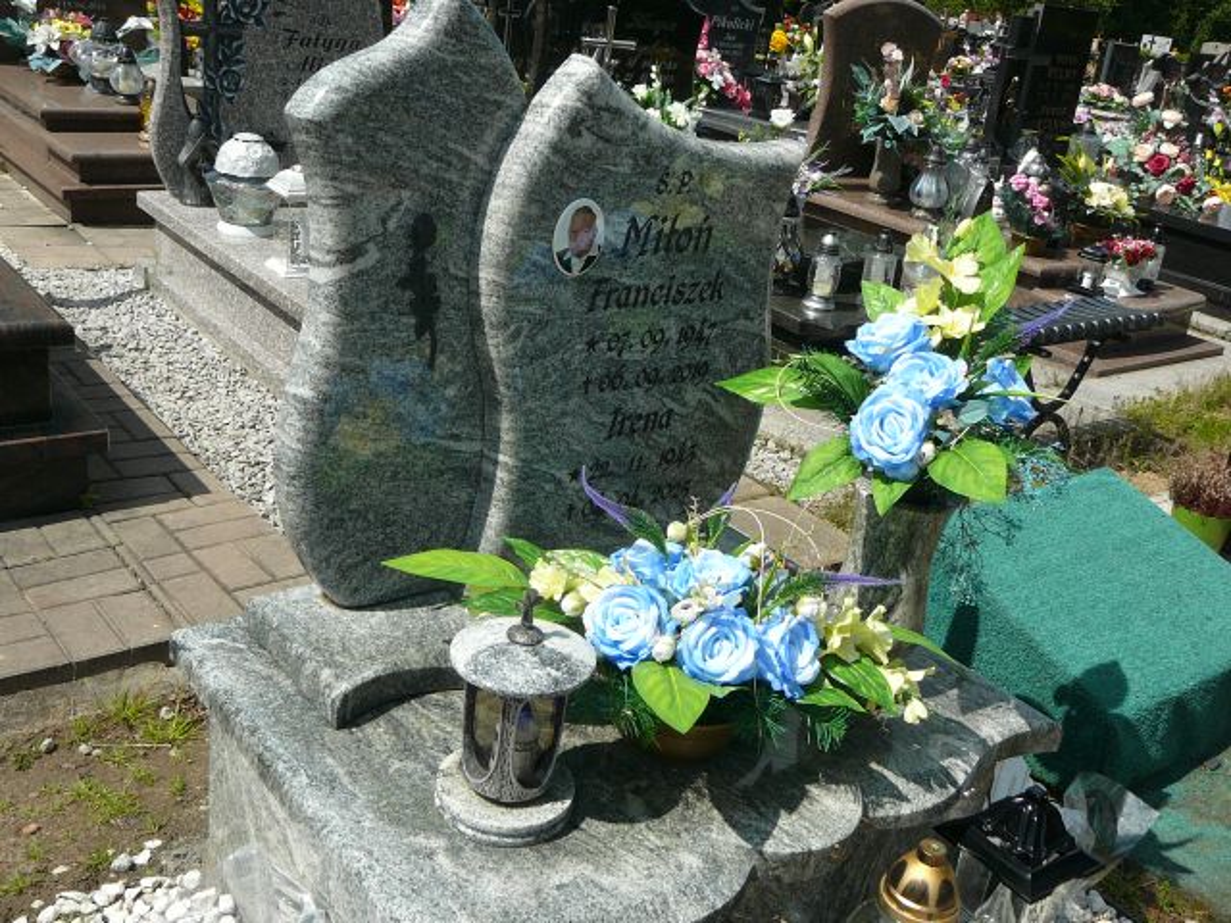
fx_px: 1245
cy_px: 462
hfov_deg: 52.6
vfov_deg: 40.7
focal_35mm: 35
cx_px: 616
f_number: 5
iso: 80
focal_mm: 5.2
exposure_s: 1/500
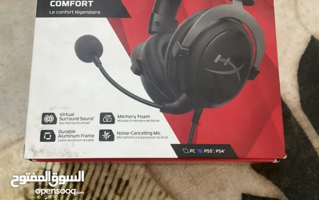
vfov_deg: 40.5
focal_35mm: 31
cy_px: 87
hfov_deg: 61.2
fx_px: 270
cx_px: 159
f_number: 1.8
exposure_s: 1/50
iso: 200
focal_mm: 3
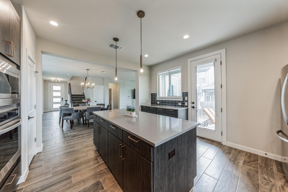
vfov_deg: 90.0
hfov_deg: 112.6
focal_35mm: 12
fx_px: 96
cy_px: 96
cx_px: 144
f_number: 8
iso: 500
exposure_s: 1/20
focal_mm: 12
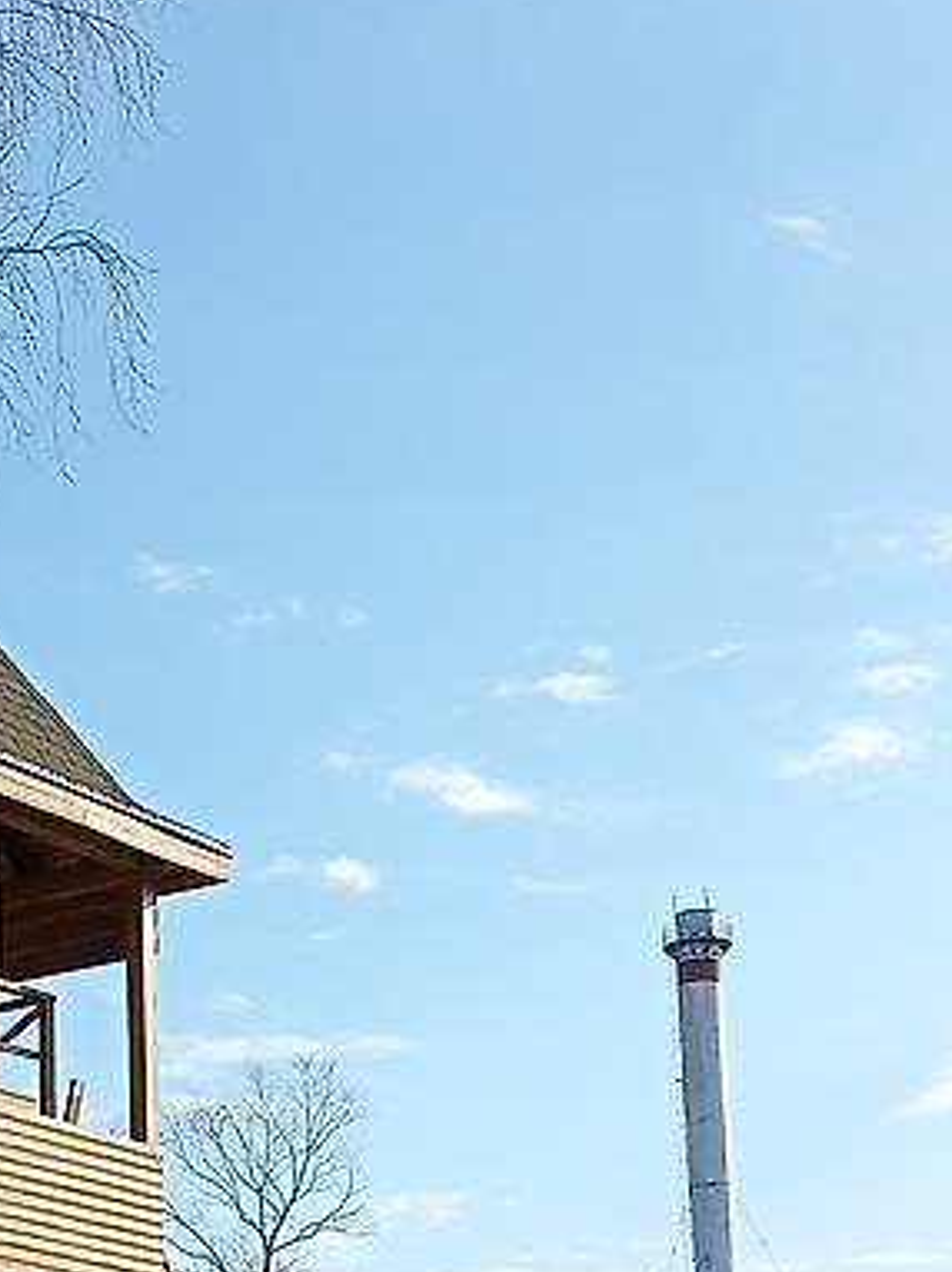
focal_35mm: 88
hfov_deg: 16.4
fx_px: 3230
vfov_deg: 21.4
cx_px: -47
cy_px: 1312
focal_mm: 4.69
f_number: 1.8
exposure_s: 1/2639
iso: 113
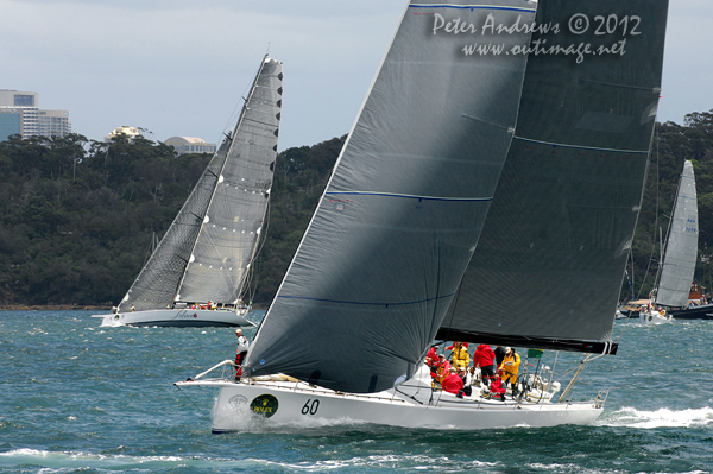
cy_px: 237
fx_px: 5937
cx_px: 356
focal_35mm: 300
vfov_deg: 4.6
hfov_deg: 6.9
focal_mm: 200
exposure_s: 1/1000
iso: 400
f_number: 6
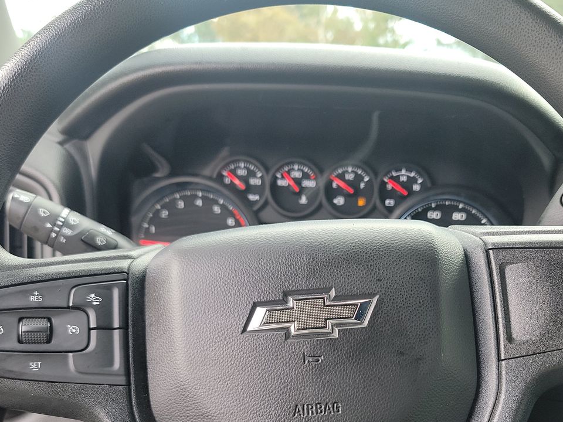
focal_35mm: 40
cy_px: 339
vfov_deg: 34.8
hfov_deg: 46.7
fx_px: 651
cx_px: 314
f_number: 1.8
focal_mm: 6.7
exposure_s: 1/59
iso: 111
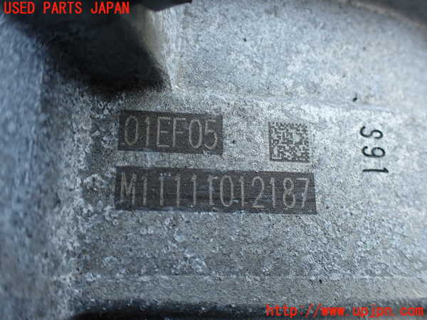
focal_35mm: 30
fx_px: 370
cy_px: 160
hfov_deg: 60.0
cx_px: 214
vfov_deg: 46.8
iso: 250
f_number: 2.3
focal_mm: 5.4
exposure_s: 1/125
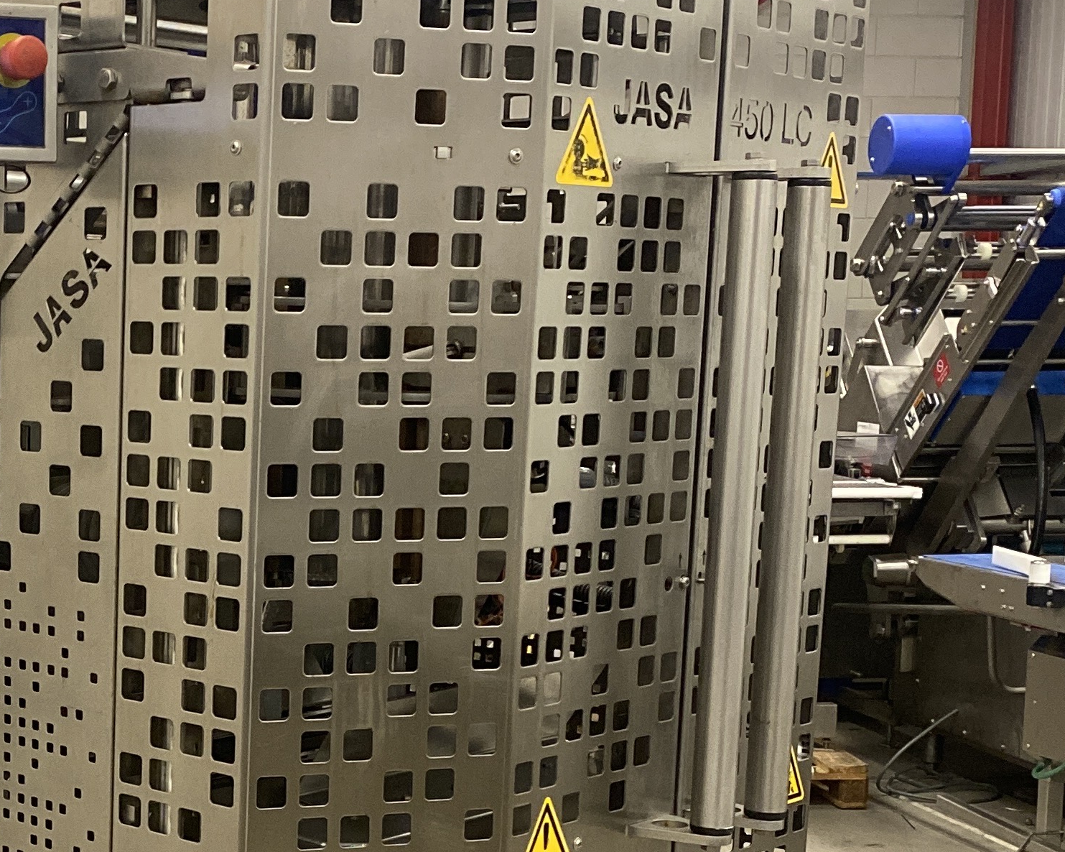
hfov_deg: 26.4
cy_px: 668
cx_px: 66
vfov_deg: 21.9
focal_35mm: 69
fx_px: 2175
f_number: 1.8
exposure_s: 1/50
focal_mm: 4.25
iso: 400
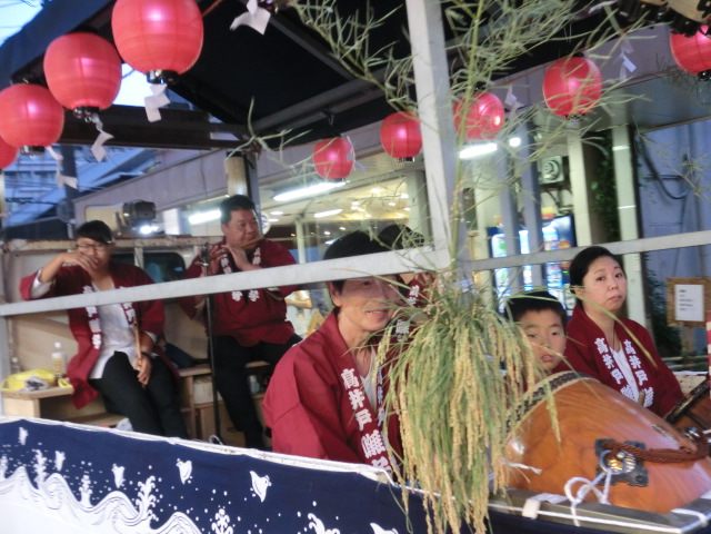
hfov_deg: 52.6
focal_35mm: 35
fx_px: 719
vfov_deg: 40.7
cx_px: 356
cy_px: 267
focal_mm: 6.1
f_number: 3.2
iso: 800
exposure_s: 1/40
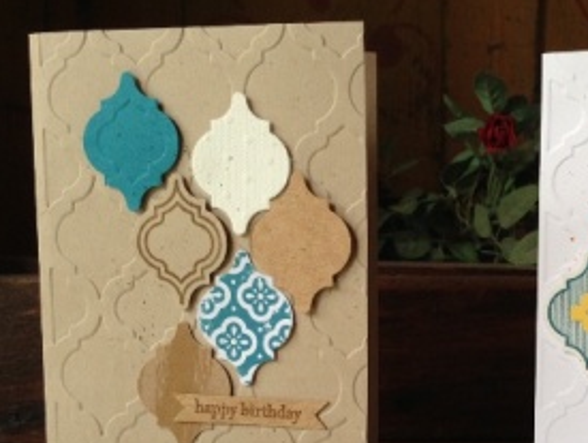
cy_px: 319
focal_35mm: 54
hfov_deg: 34.8
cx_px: 438
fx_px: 918
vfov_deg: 26.8
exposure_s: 1/120
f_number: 2.4
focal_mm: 4.13
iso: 100
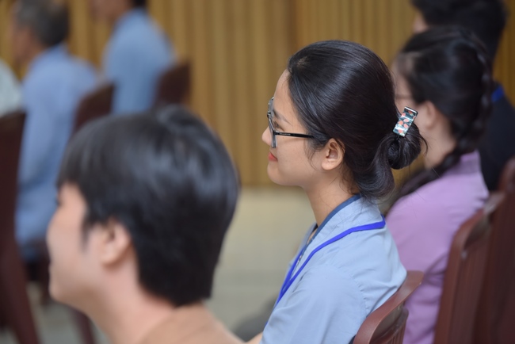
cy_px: 172
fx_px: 1932
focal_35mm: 135
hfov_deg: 15.2
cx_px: 258
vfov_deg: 10.2
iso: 800
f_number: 2.8
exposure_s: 1/125
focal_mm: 135
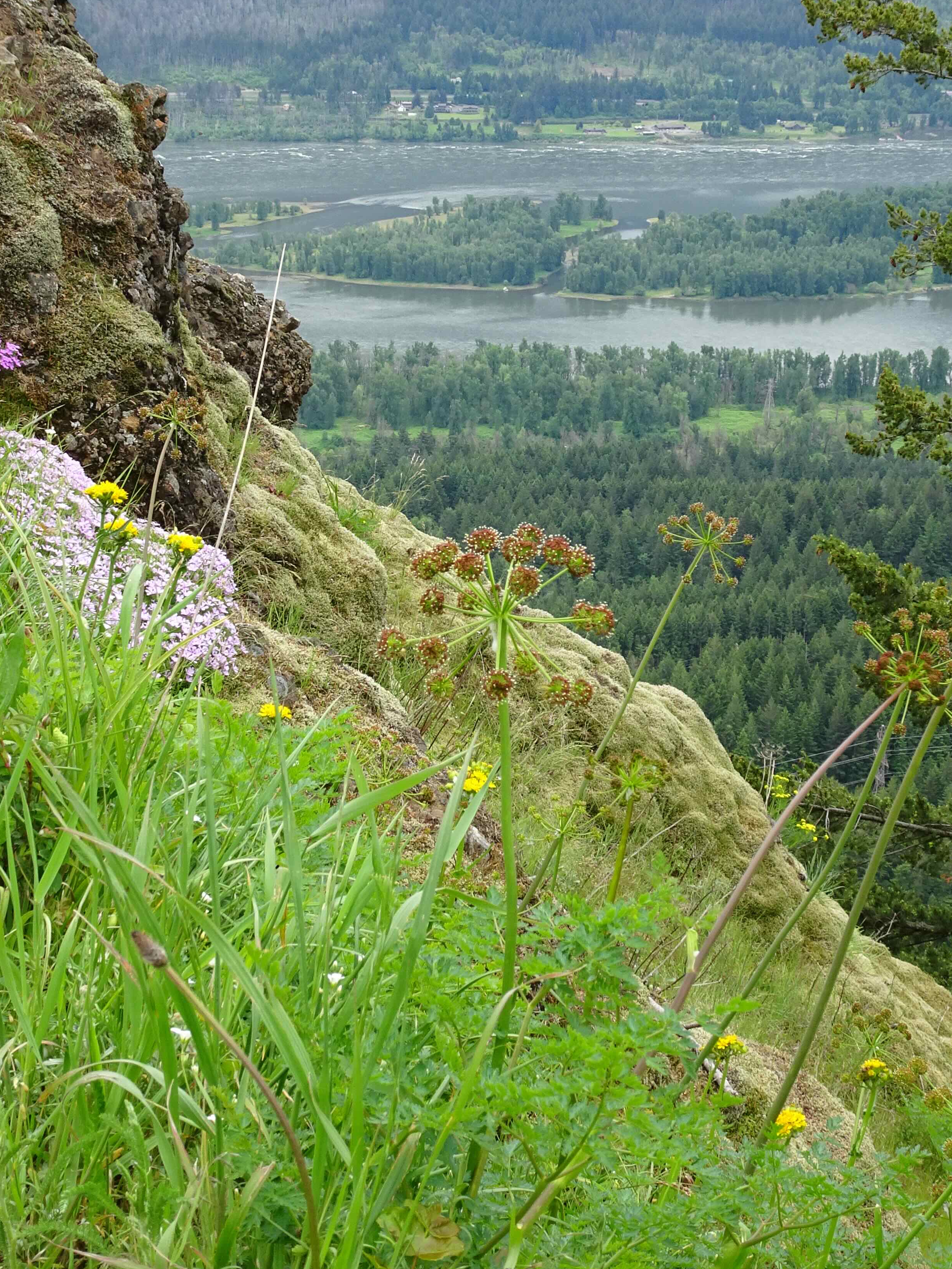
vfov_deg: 30.3
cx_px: 429
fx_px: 2347
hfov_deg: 22.9
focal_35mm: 64
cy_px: 577
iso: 80
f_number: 4.5
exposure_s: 1/160
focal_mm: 7.3
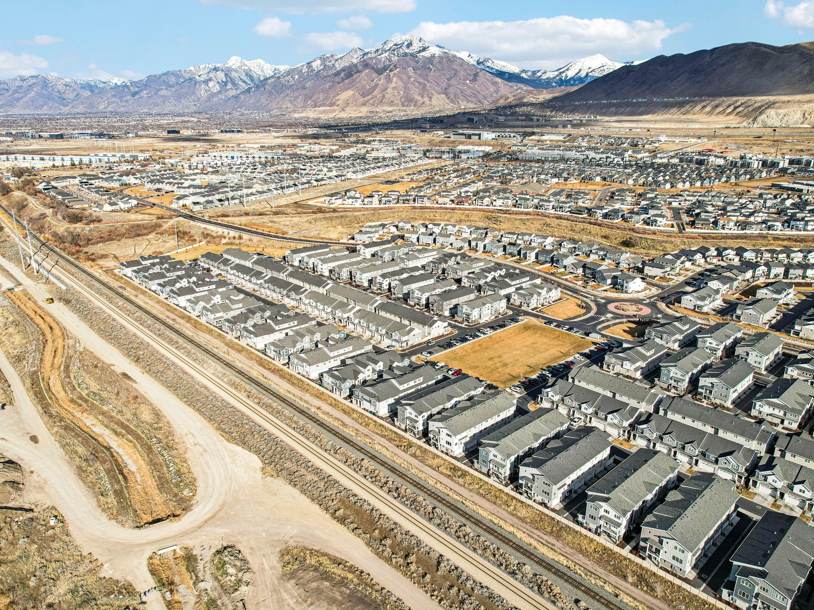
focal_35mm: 24
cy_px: 303
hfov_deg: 71.6
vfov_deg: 56.8
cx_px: 402
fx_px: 564
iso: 100
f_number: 2.8
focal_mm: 8.4
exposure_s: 1/90
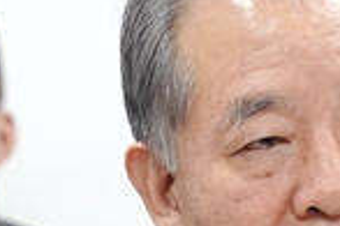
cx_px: 321
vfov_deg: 3.6
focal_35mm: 380
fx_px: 3589
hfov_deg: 5.4
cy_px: 386
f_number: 4
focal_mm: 70
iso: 1250
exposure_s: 1/160
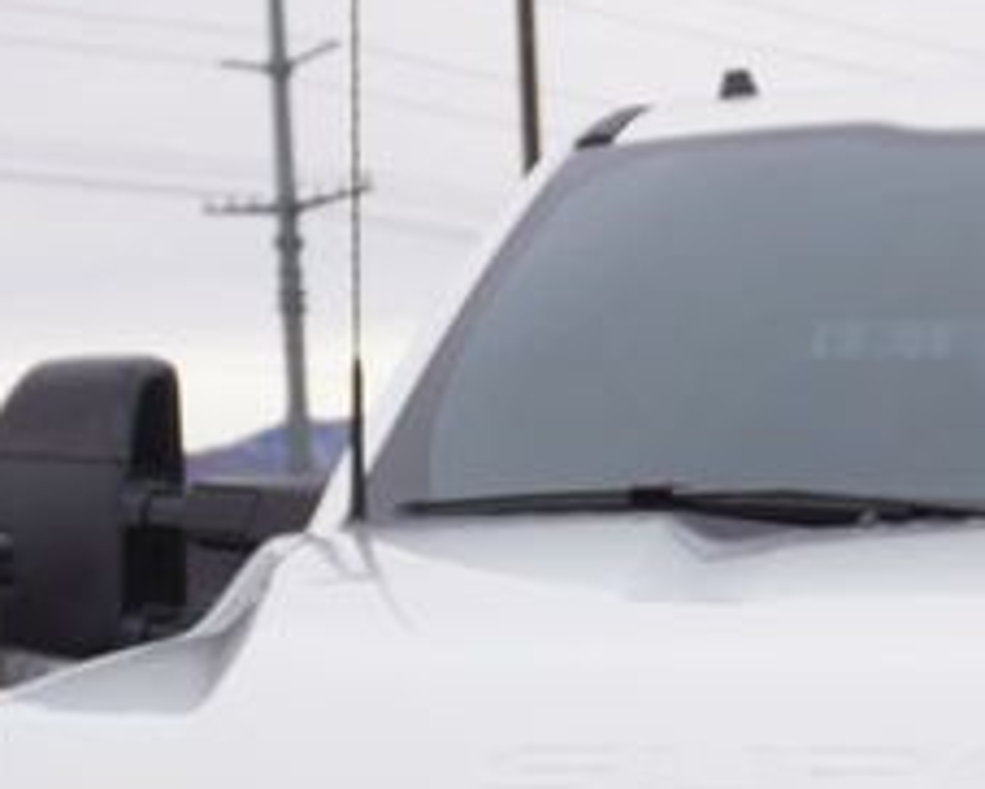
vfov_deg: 10.1
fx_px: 4263
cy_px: 1357
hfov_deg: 12.9
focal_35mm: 146
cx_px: 1159
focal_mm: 23
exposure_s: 1/100
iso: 100
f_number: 5
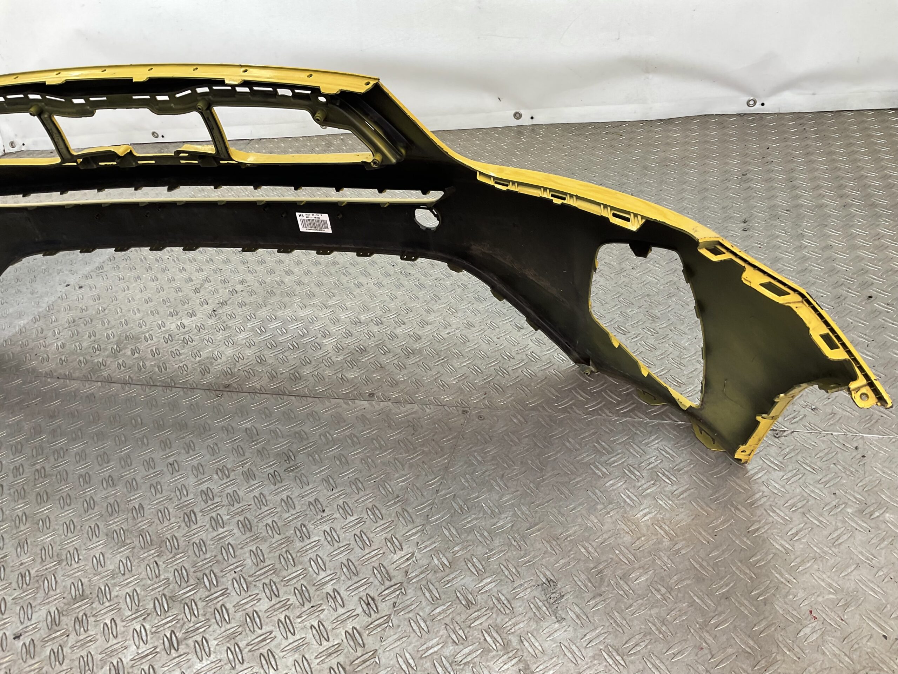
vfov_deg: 48.2
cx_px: 449
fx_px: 752
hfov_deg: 61.7
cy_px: 337
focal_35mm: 29
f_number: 1.8
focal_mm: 3
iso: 20
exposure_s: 1/100
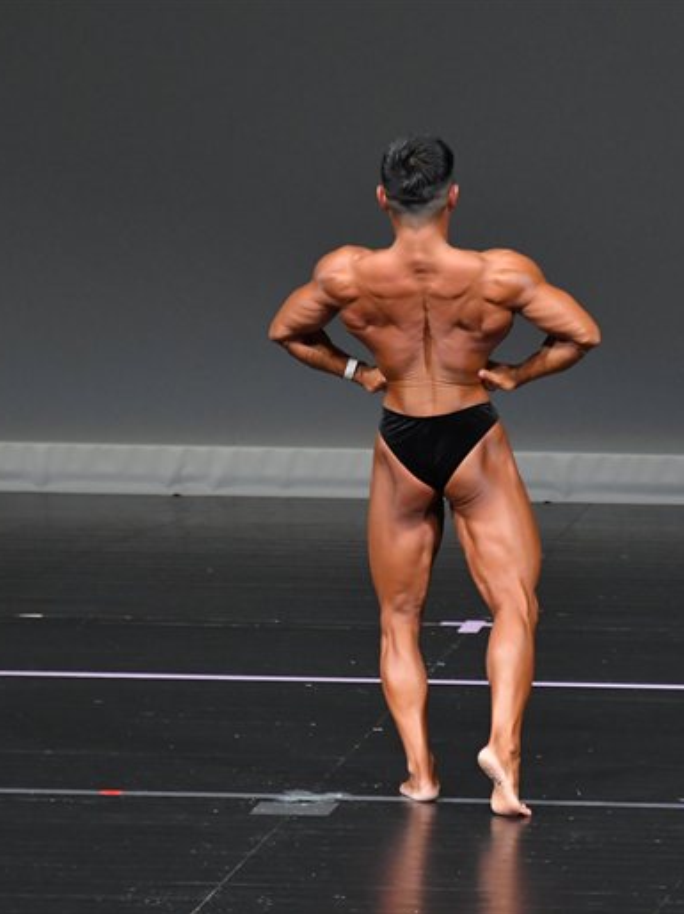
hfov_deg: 3.0
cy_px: 457
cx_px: 523
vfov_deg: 4.0
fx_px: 13184
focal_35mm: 500
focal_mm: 230
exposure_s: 1/400
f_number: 5.6
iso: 4000
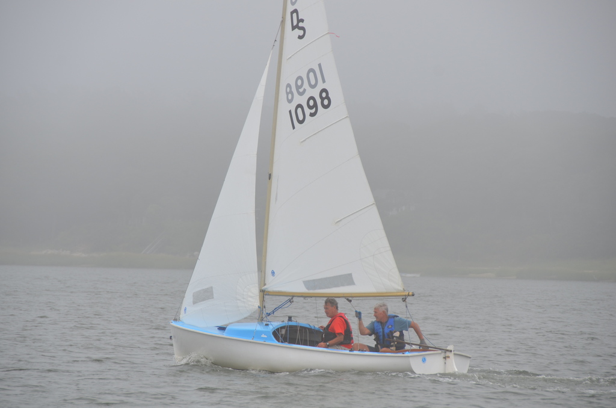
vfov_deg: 5.4
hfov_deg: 8.1
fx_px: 4354
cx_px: 308
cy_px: 204
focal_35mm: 255
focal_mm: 170
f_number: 7.1
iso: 200
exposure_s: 1/800
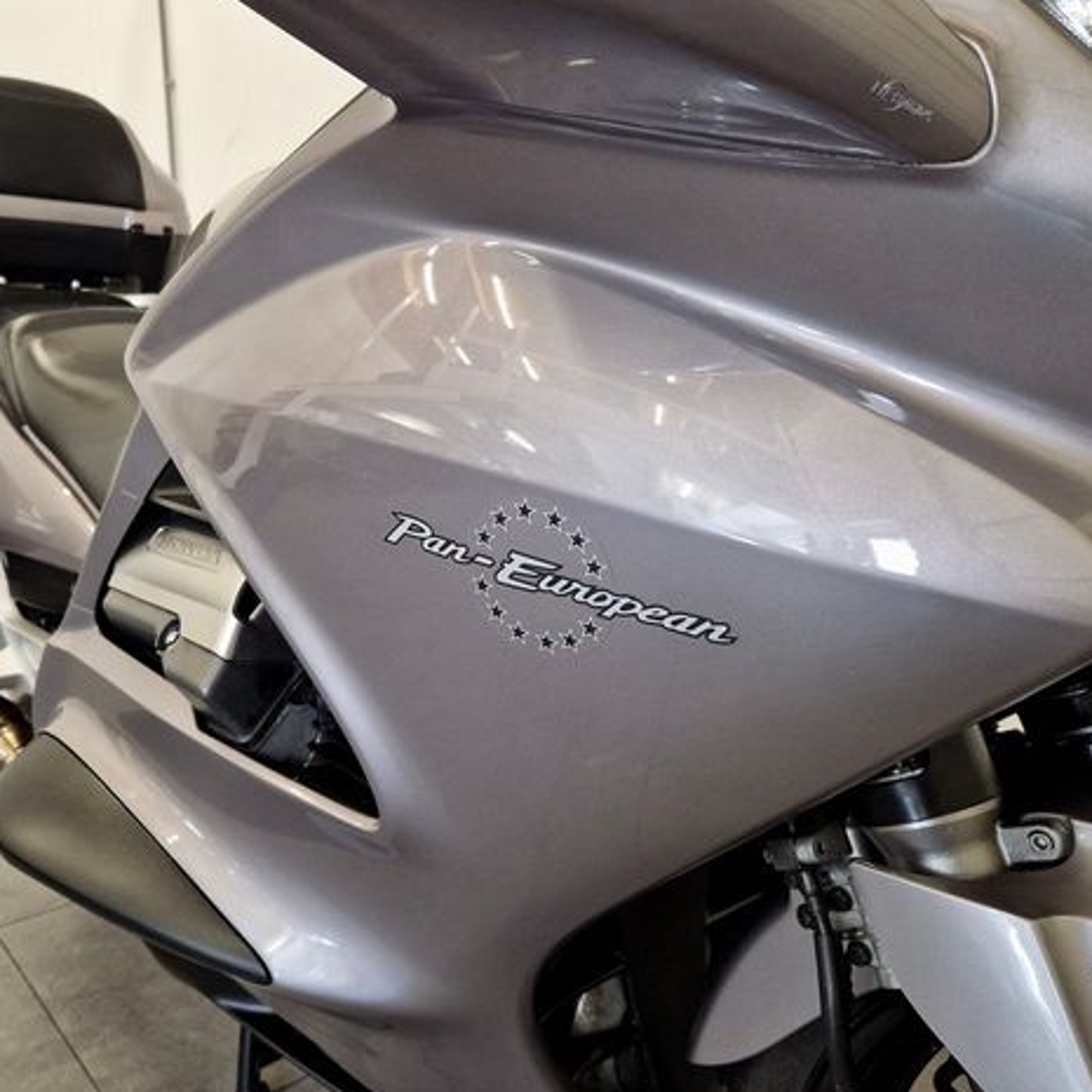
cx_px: 460
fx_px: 999
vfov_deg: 57.3
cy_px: 535
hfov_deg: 57.0
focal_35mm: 28
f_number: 1.8
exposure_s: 1/100
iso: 400
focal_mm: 5.4
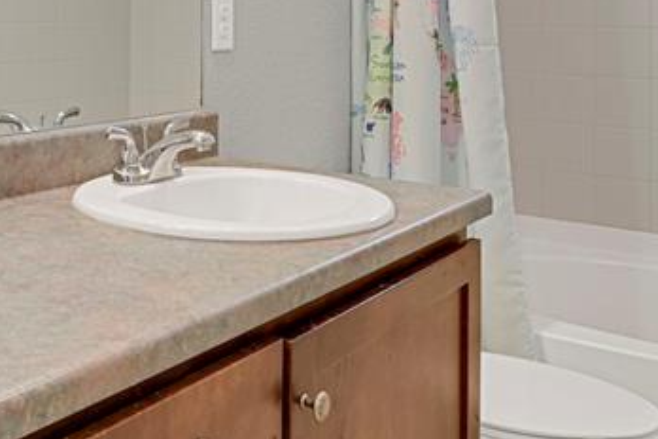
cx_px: 83
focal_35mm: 50
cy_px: 0
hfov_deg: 37.4
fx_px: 914
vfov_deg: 25.6
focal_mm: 17
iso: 250
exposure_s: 2.5
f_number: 8
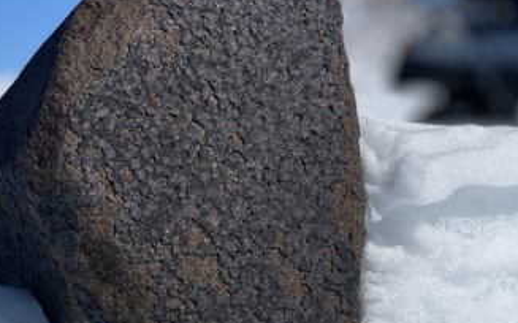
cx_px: 163
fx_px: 1665
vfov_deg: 11.1
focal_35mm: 118
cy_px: 243
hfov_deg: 17.6
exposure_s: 1/5988
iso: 25
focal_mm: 6
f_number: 2
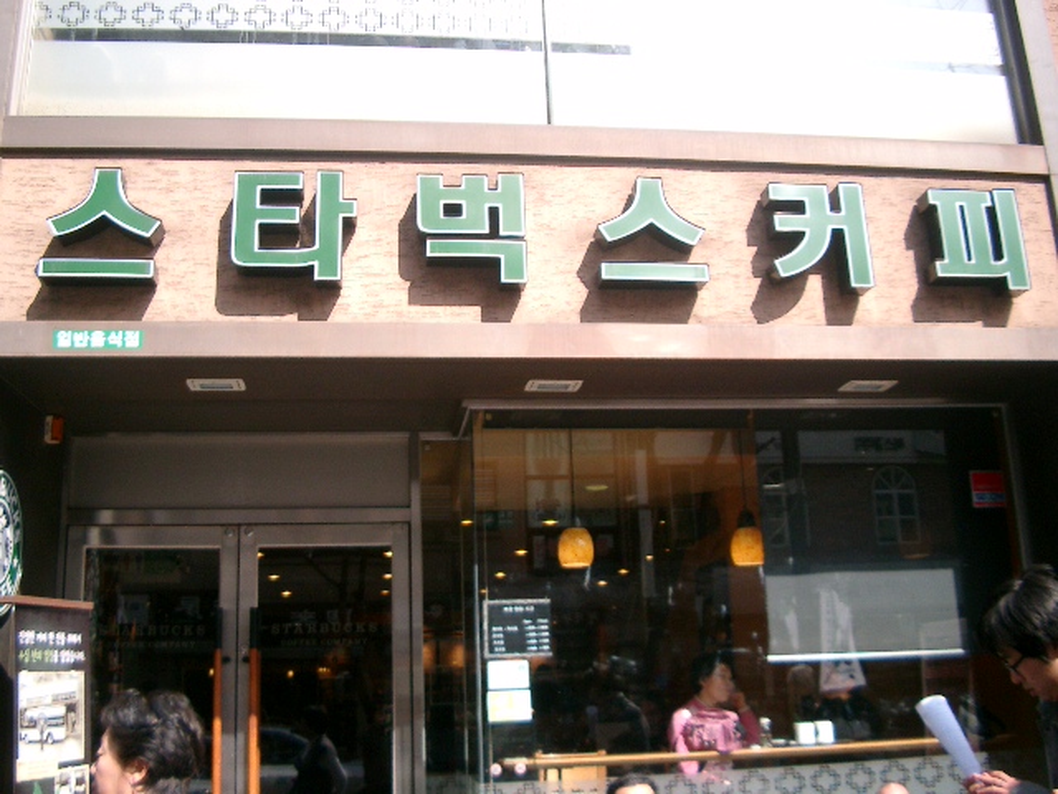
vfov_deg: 38.7
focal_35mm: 37
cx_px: 529
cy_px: 397
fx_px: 1131
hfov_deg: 50.1
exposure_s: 1/800
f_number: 2.6
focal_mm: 7.6
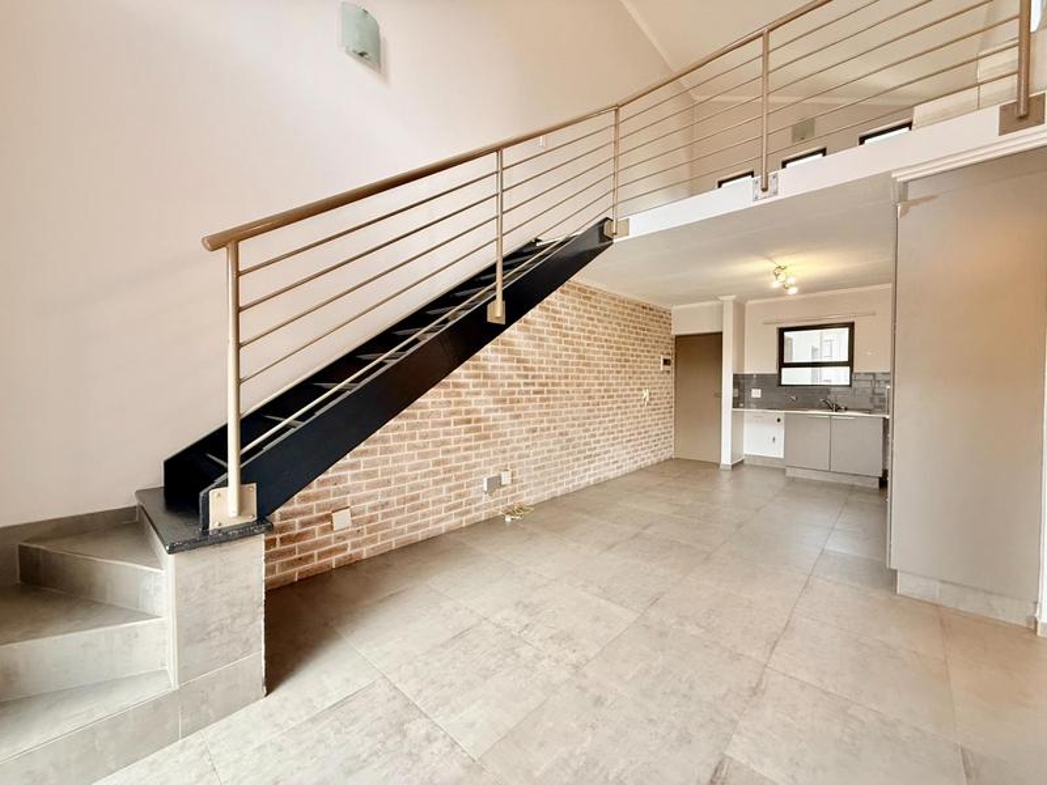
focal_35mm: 14
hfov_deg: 102.1
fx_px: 423
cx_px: 524
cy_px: 392
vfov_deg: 85.7
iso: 400
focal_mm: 2.22
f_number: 2.2
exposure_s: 1/99
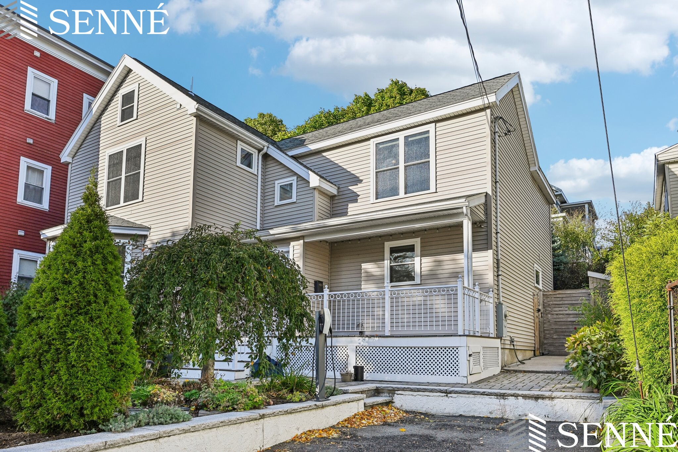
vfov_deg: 56.1
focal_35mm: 22
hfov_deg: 77.3
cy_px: 226
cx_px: 339
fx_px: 424
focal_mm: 22.5
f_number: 8
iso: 400
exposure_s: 1/400
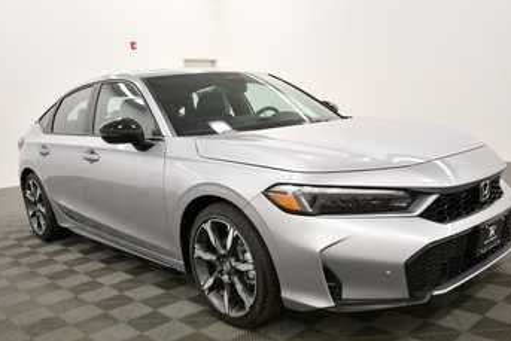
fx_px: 497
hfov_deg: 54.4
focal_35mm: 35
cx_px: 268
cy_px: 196
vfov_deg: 37.8
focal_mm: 20
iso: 800
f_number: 5.6
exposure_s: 1/160
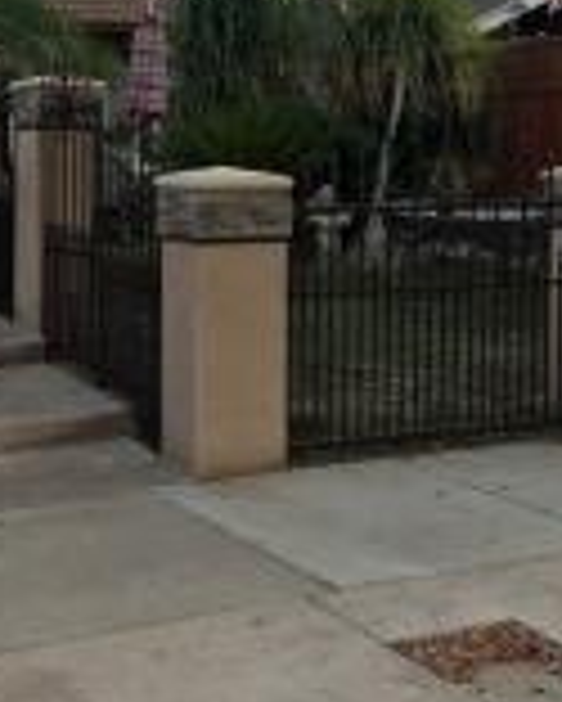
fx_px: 1454
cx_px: 220
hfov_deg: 21.8
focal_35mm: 70
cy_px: 248
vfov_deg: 27.0
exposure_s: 1/407
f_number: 1.8
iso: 20
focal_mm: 3.99
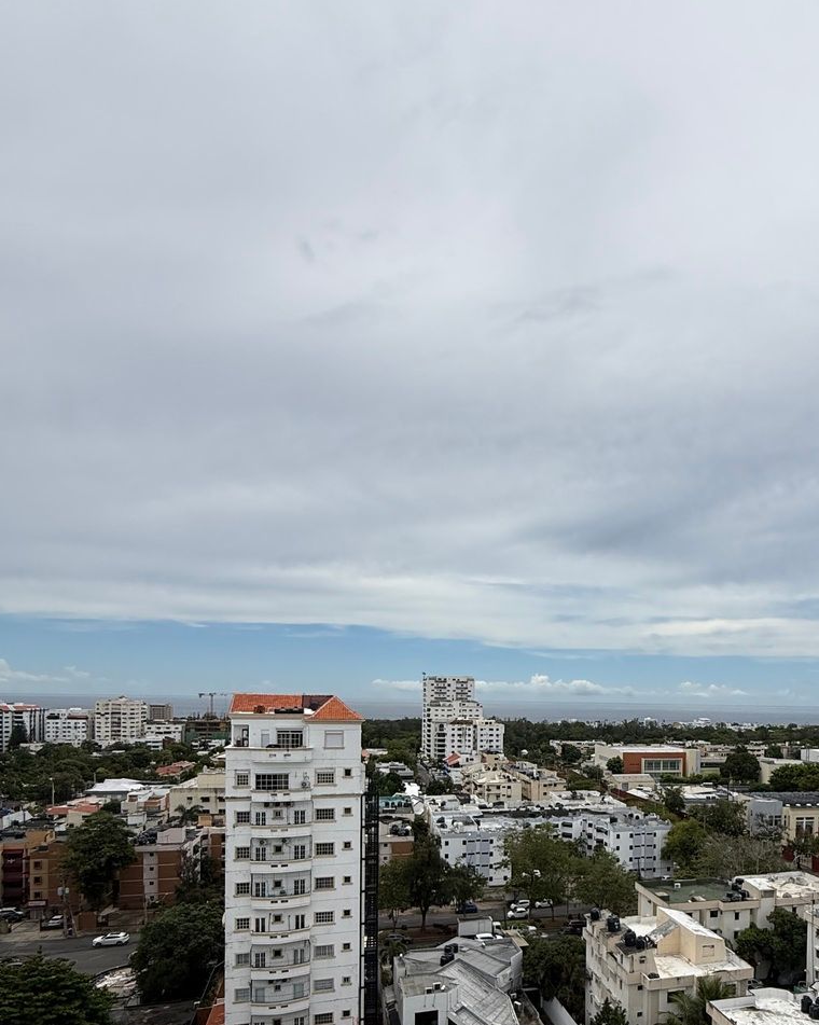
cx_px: 578
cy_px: 722
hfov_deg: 58.7
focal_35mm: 23
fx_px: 697
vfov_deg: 69.5
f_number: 2.2
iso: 50
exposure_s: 1/4425
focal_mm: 2.22
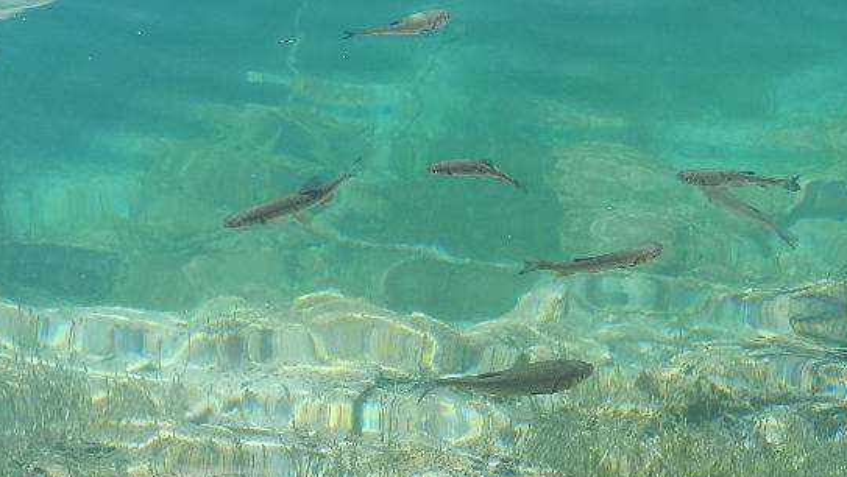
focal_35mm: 77
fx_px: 1730
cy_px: 348
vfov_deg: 15.6
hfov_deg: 27.5
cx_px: 388
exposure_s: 1/400
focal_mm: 10.9
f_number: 4.5
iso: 160
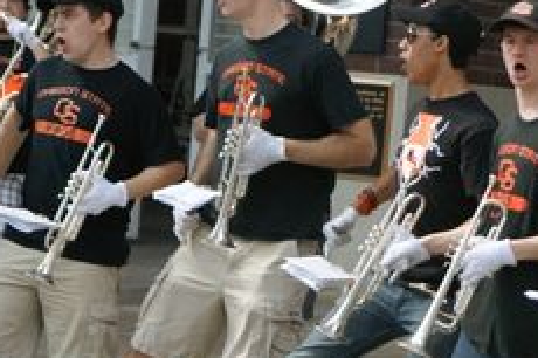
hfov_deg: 6.9
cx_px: 429
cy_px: 259
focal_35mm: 297
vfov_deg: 4.6
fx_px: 4435
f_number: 5.6
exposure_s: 1/2000
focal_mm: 100
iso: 800
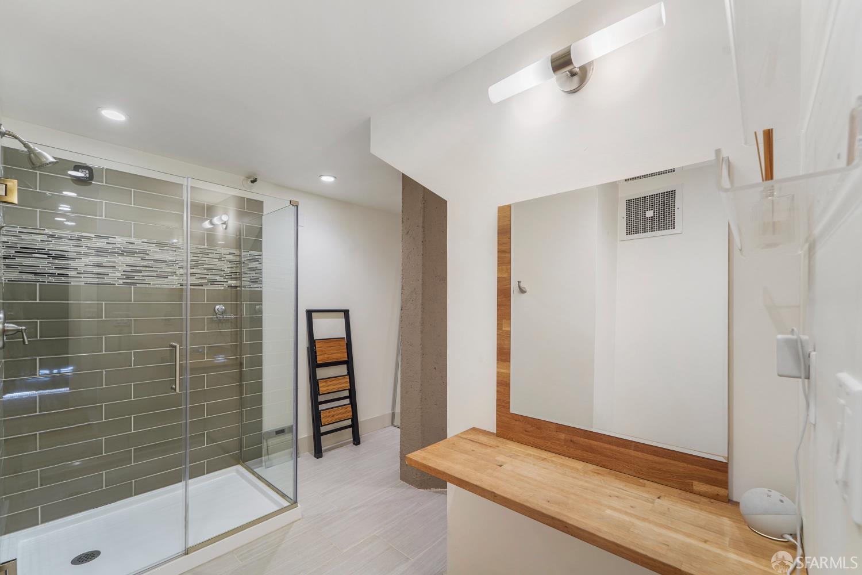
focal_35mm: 14
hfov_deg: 104.3
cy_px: 288
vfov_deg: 81.2
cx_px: 431
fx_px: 335
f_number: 8
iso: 100
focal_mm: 14
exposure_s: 1
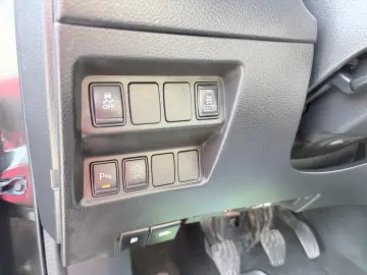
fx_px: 254
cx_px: 184
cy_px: 138
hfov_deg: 71.6
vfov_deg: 56.8
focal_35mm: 24
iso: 320
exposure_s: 1/60
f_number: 1.78
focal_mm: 6.76
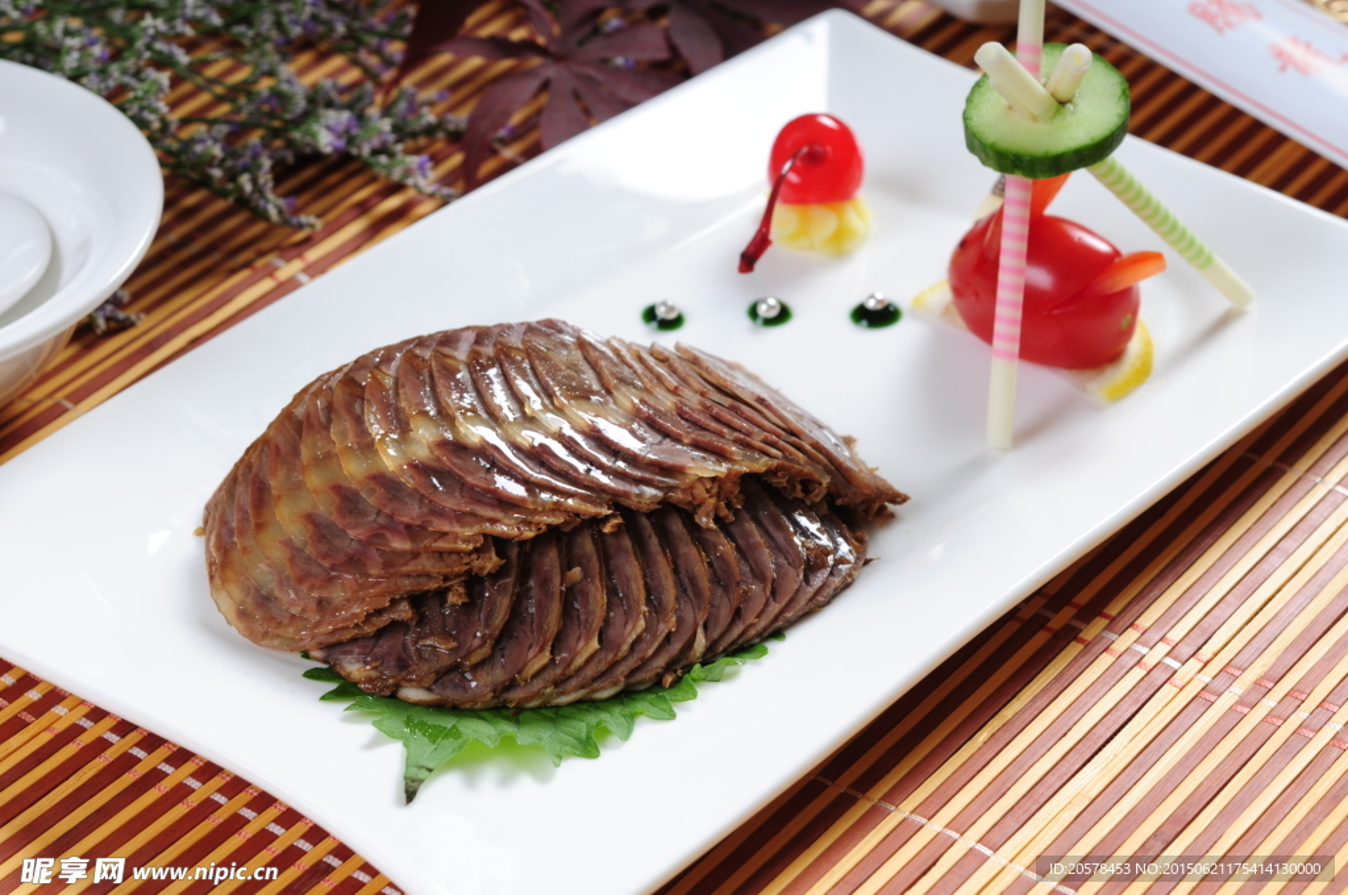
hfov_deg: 22.6
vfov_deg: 15.1
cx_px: 674
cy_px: 448
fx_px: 3366
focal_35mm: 90
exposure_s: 1/200
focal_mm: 60
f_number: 9
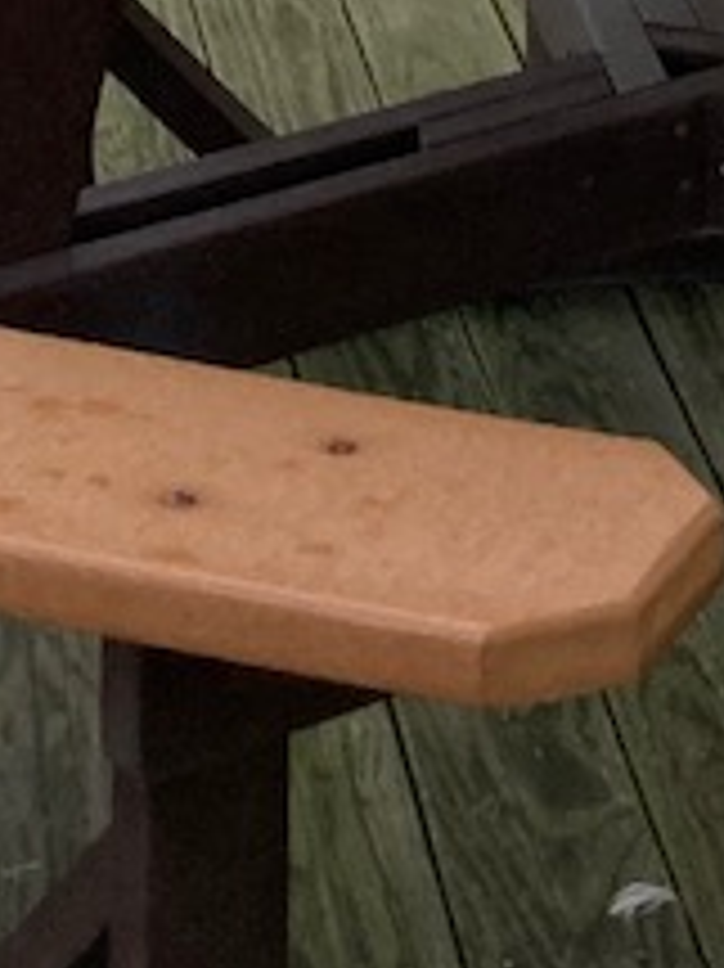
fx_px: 4662
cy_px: -1589
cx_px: 531
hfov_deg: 8.9
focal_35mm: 167
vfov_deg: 9.9
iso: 20
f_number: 1.8
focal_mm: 3.99
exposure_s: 1/991
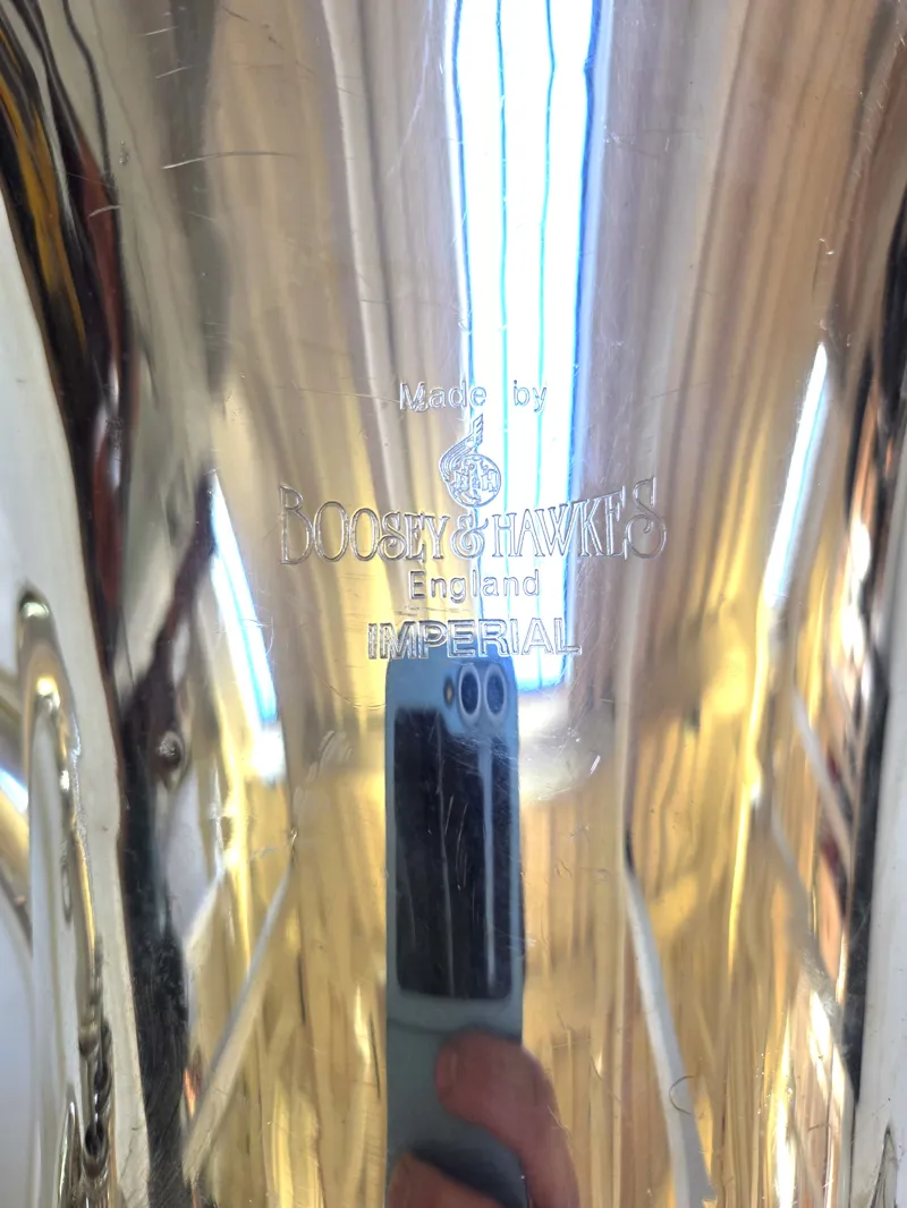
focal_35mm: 23
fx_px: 803
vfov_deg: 73.9
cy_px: 604
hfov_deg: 58.9
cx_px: 454
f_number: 1.8
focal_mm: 5.4
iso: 25
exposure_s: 1/118
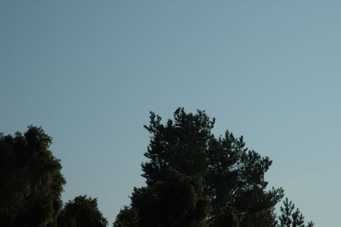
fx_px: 994
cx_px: 170
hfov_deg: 19.5
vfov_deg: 13.0
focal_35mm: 105
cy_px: 114
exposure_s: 1/800
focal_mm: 70
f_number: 14
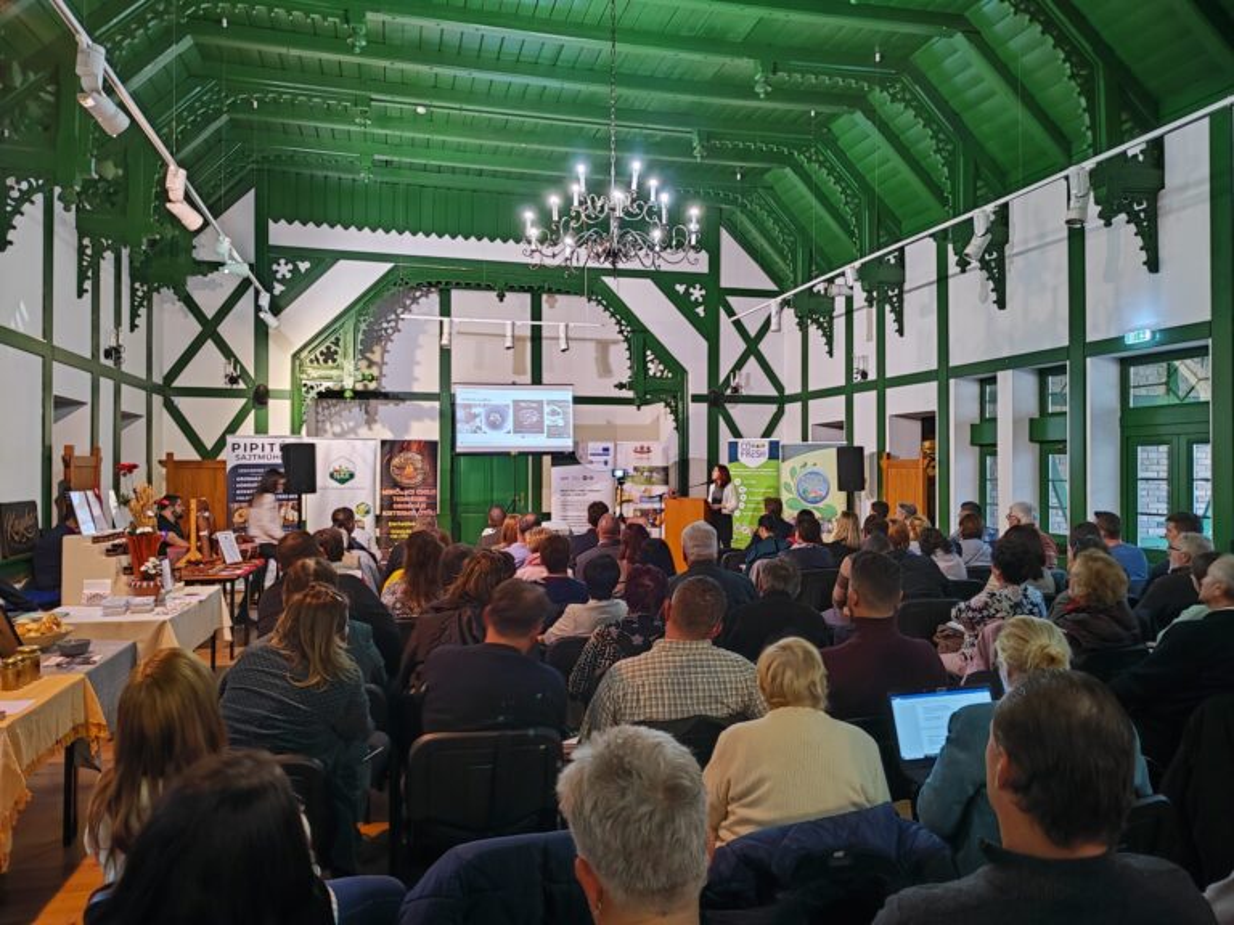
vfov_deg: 56.8
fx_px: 856
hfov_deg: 71.6
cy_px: 462
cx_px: 617
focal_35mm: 24
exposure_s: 1/13
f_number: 1.89
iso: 332
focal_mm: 5.89
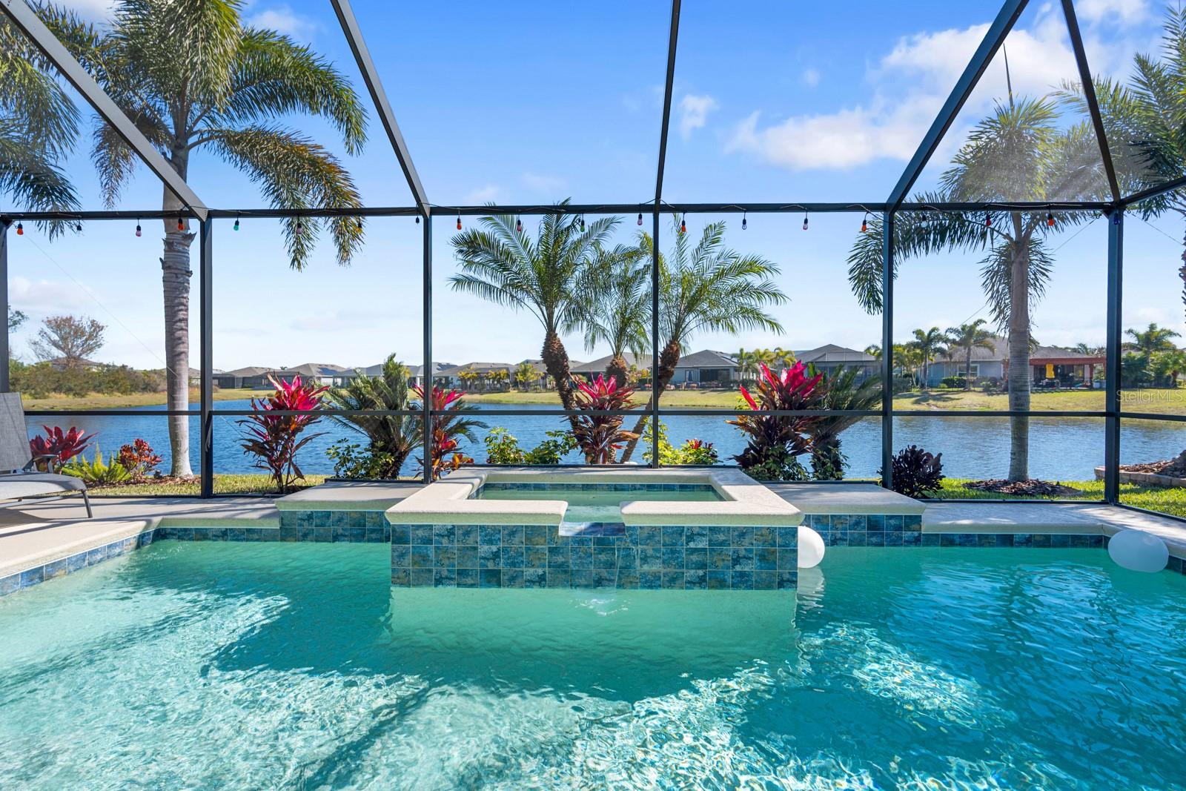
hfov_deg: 96.7
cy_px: 396
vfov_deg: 73.8
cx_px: 593
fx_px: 527
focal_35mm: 16
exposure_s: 1/160
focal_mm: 16
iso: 100
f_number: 8
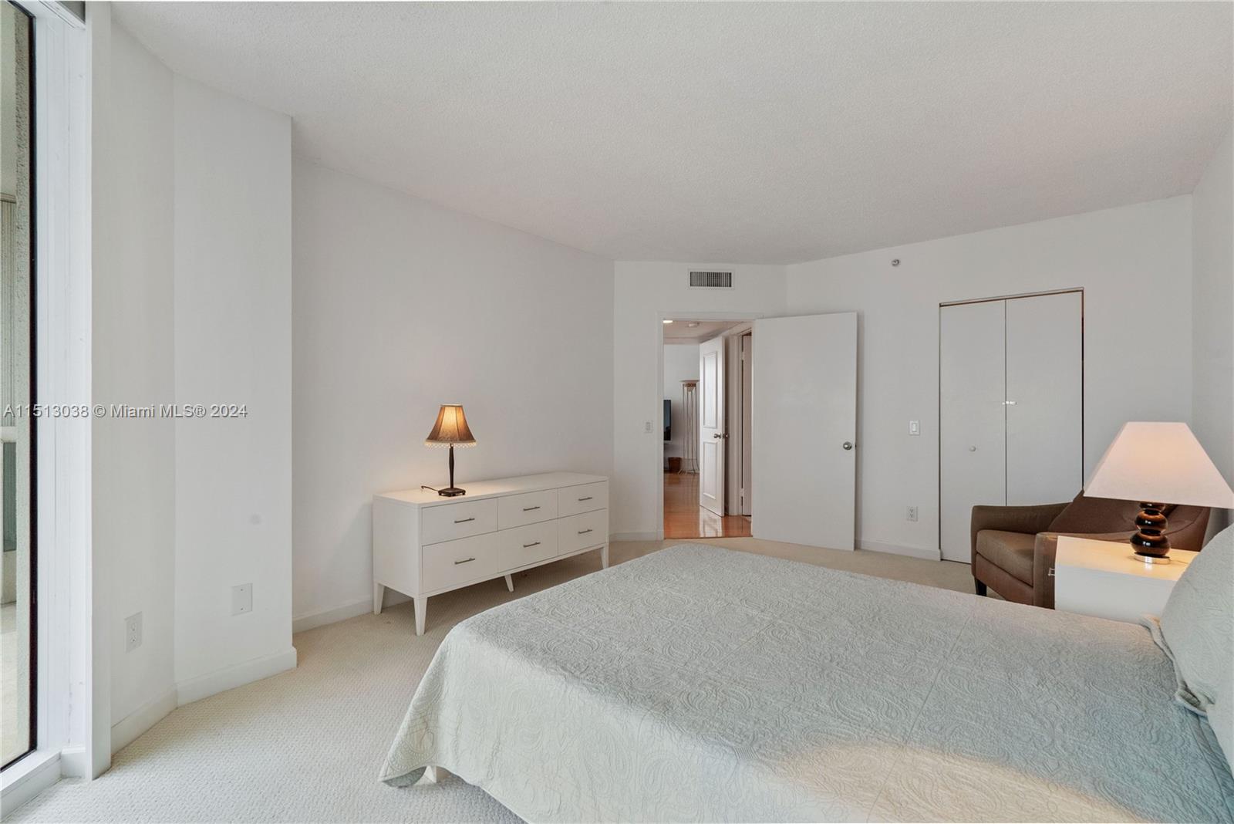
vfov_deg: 73.8
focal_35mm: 16
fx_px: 549
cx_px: 617
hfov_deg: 96.7
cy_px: 412
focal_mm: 16
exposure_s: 1/25
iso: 1250
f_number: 11
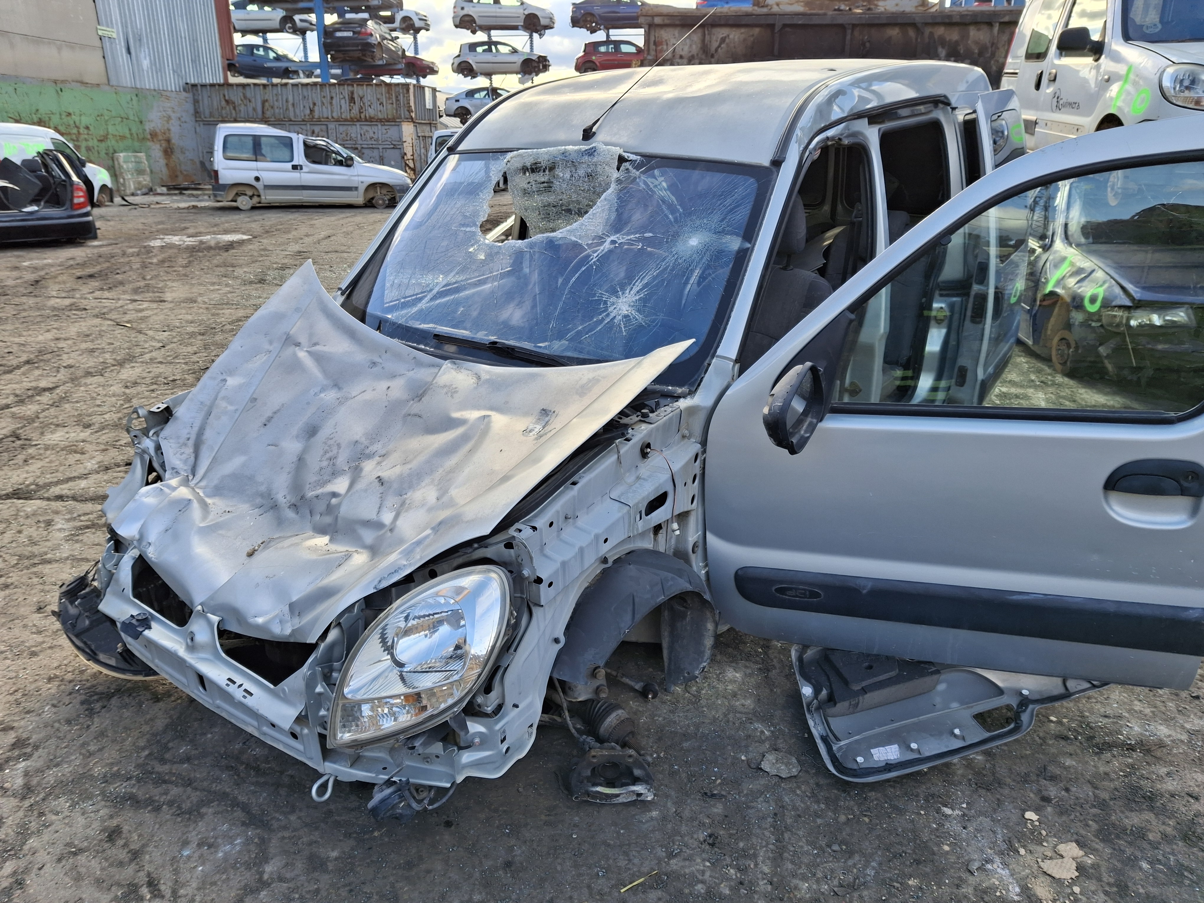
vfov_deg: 54.9
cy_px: 452
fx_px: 870
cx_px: 602
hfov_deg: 69.4
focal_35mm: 25
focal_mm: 4.69
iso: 25
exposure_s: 1/317
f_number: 1.8
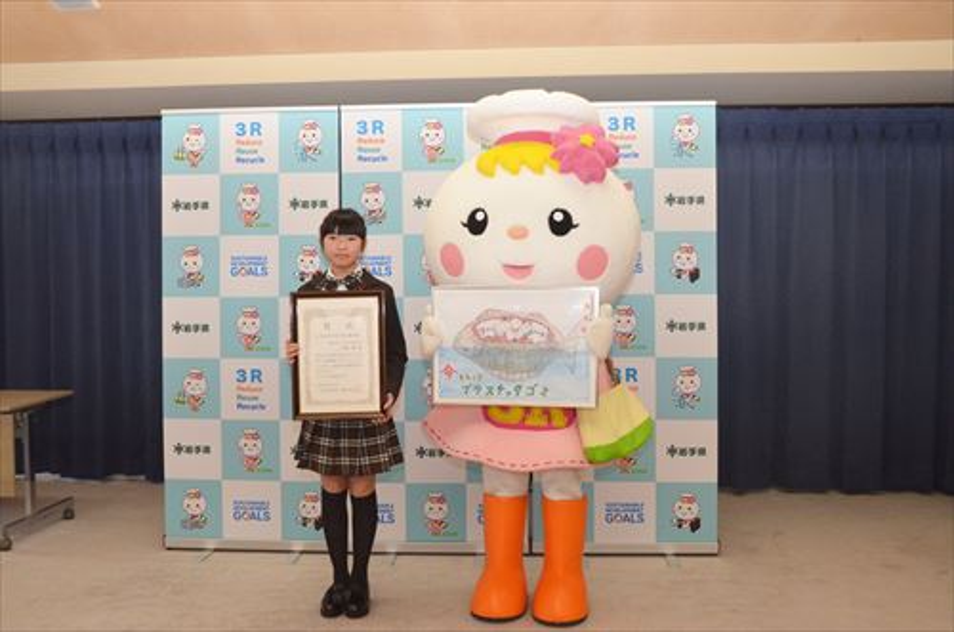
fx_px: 873
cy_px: 316
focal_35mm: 33
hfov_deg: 57.3
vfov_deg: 39.8
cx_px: 477
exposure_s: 1/800
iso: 3200
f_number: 5.6
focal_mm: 22
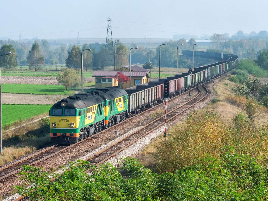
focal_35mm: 114
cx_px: 121
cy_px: 100
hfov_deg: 17.3
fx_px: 883
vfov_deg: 13.0
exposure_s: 1/400
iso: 200
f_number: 10
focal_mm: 70
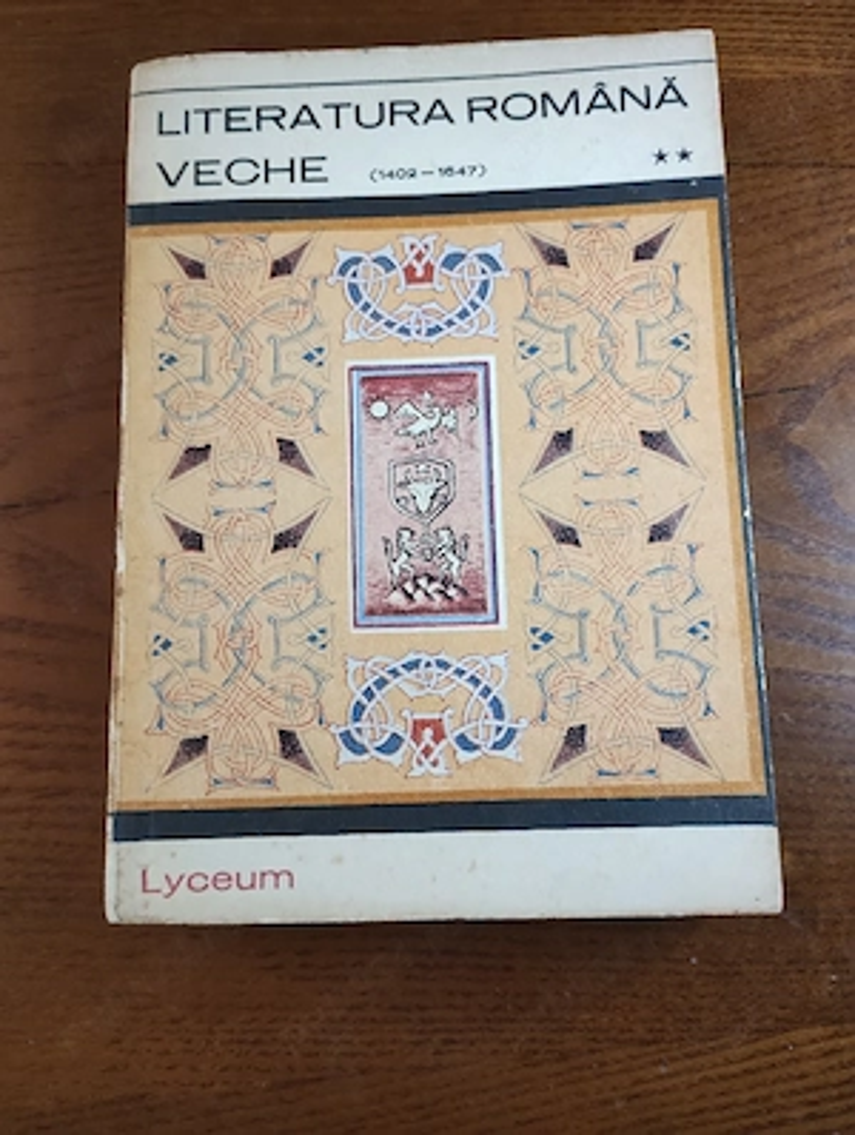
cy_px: 568
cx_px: 428
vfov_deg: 63.4
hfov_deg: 49.9
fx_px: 919
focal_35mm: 28
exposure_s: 1/50
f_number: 1.8
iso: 844
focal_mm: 4.27
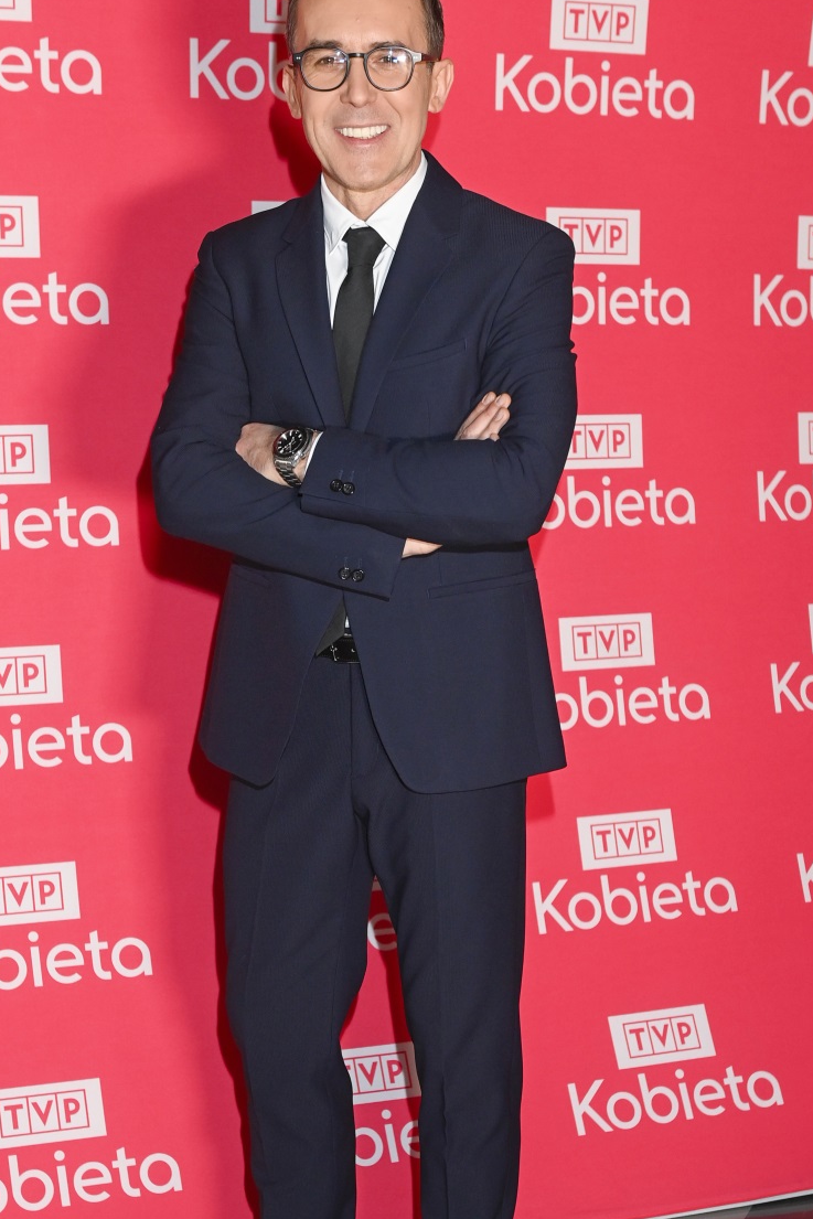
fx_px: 1930
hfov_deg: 23.8
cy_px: 689
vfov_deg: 35.0
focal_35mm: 57
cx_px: 419
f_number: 3.2
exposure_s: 1/160
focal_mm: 42
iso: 1000
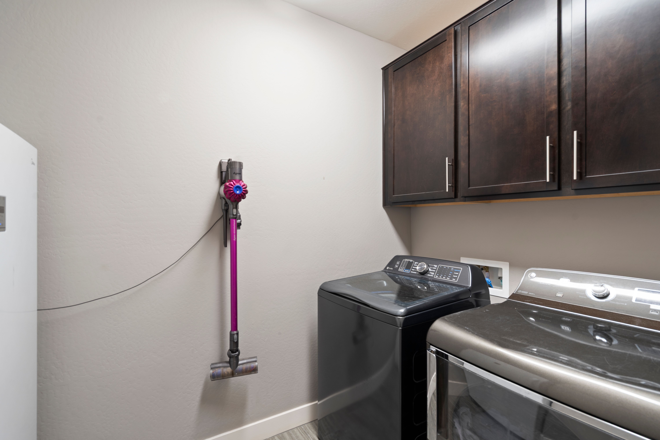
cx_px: 330
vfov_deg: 73.7
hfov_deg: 96.7
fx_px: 293
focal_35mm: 16
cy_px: 220
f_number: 8
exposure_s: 4
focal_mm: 16
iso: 200
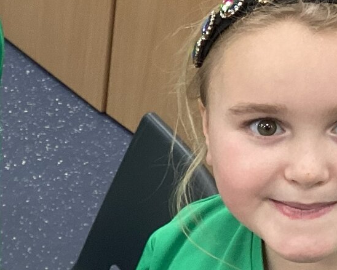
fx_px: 1128
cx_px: -30
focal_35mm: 113
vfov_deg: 13.6
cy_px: 172
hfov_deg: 16.5
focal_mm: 3.3
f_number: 2.4
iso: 80
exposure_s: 1/50
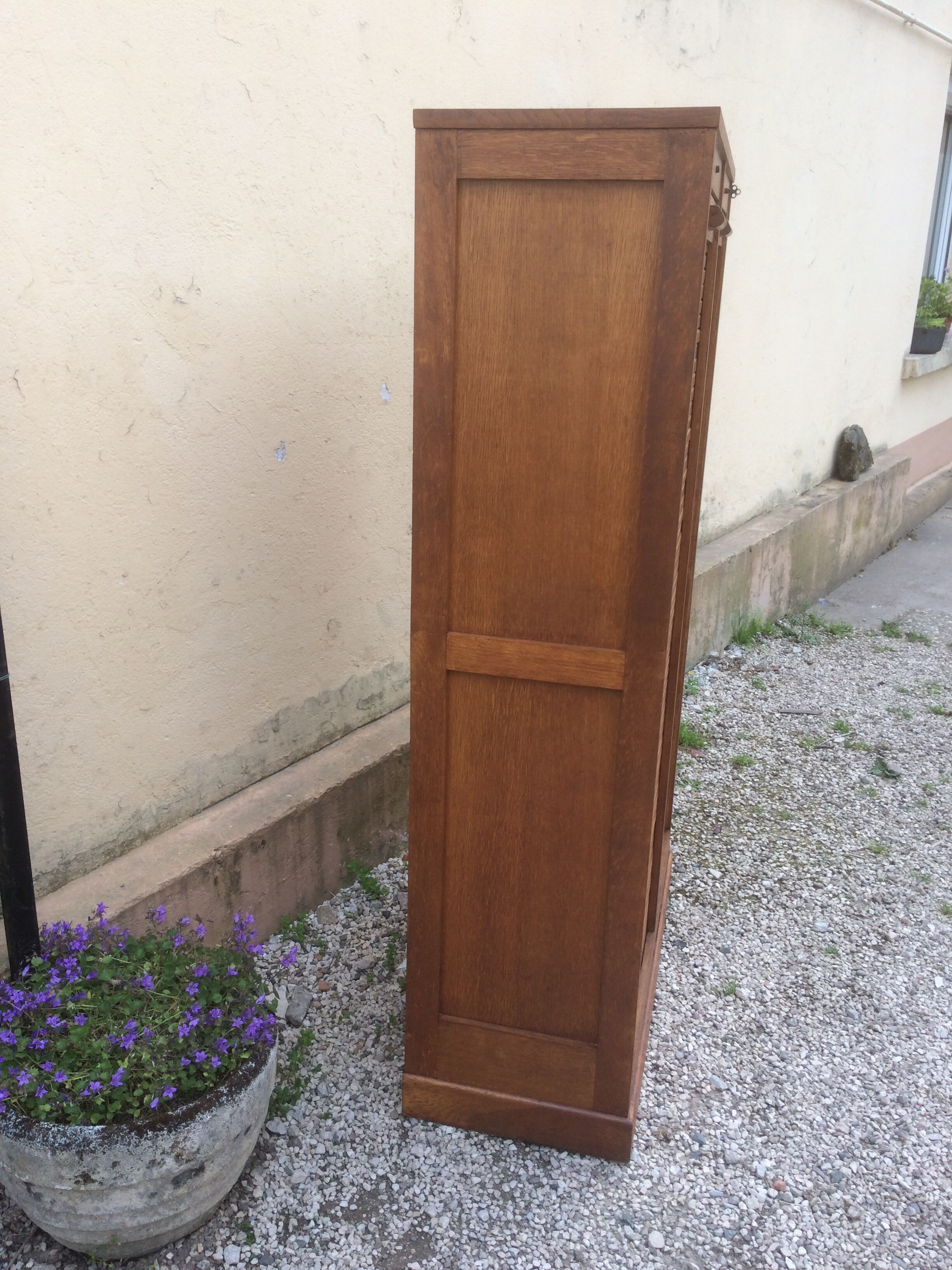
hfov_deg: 48.2
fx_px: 1063
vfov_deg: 61.7
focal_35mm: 29
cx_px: 476
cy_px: 635
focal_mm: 4.15
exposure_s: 1/351
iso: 32
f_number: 2.2
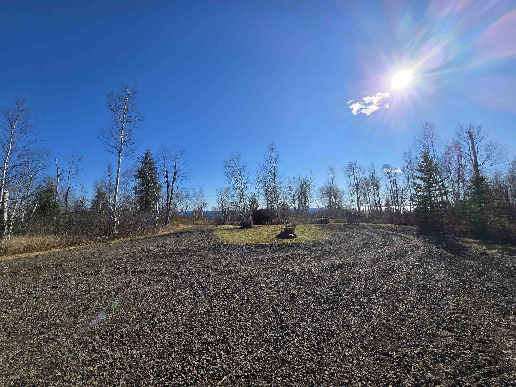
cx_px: 258
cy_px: 194
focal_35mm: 13
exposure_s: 1/3550
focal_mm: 2.2
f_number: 2.2
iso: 50
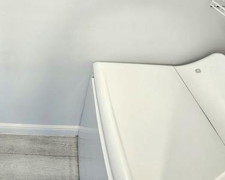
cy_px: 10
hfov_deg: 58.9
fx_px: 180
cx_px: 44
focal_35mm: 27
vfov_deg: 46.6
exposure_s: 1/60.2
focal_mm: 2.2
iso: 160
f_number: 2.2
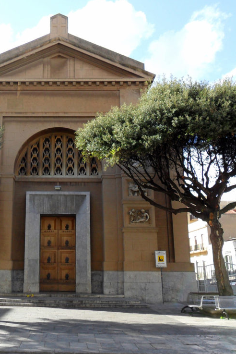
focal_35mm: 39
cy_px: 171
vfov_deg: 49.5
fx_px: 383
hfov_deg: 33.4
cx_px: 51
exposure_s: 1/350
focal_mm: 4.9
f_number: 3.5
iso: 100
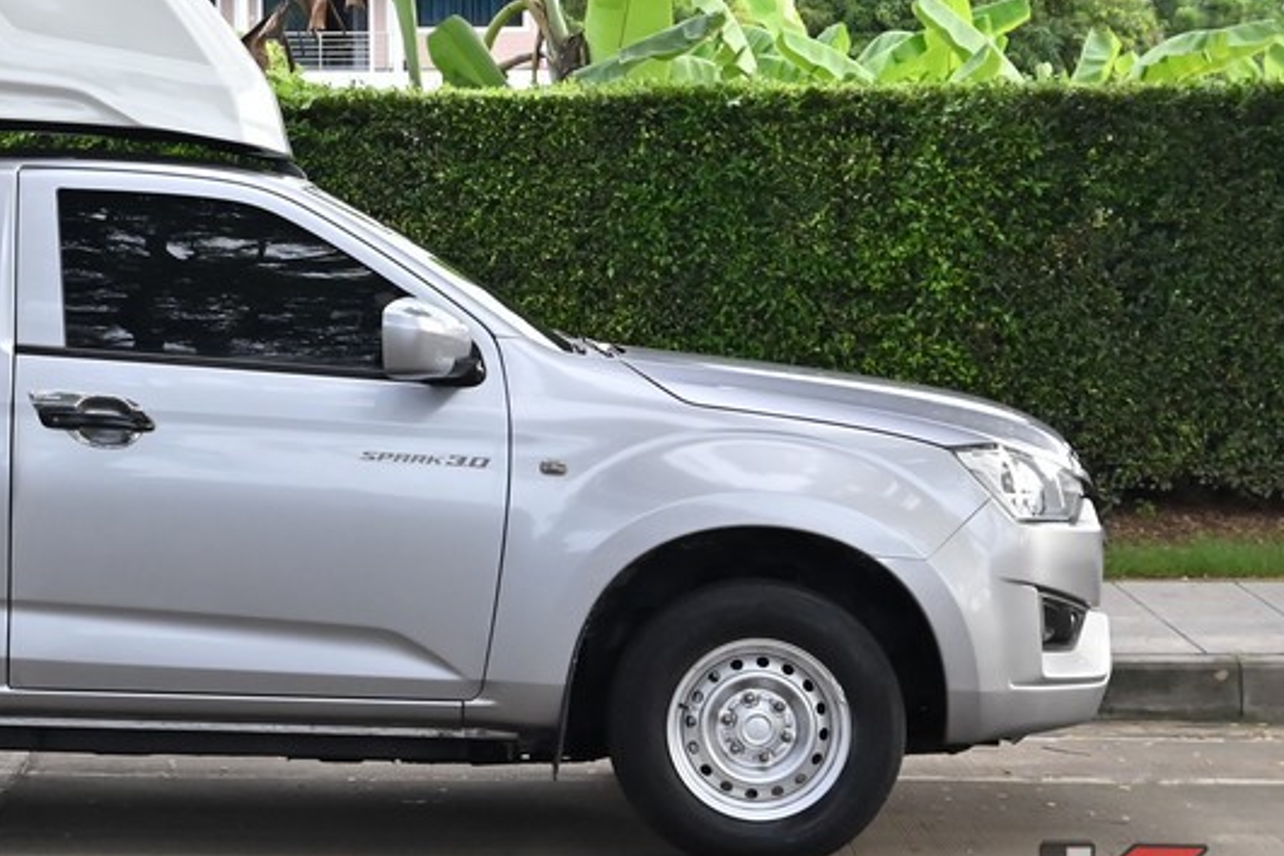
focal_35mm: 114
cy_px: 216
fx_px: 4066
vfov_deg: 12.0
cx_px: -36
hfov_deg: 17.5
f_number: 6.7
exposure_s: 1/1000
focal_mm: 37
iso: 1100
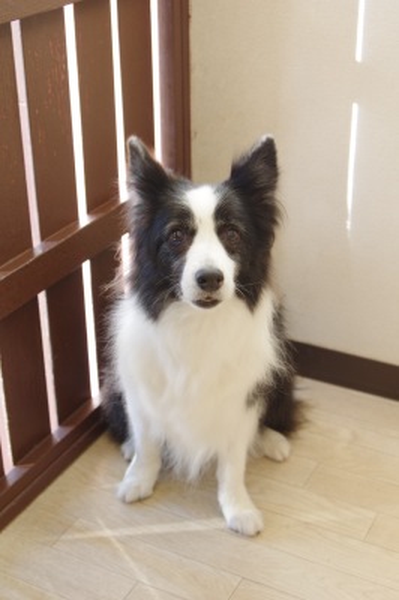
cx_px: 200
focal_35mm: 57
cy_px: 300
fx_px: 949
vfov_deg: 35.1
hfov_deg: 23.7
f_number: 4
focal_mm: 38
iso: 800
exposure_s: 1/80
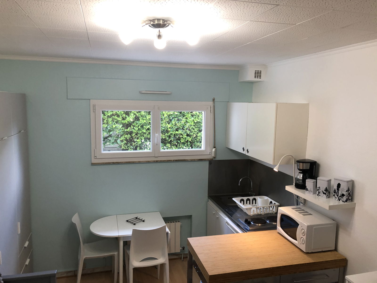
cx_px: 188
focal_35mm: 28
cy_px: 142
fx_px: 305
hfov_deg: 63.4
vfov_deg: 49.7
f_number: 1.8
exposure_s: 1/33
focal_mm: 3.99
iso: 40
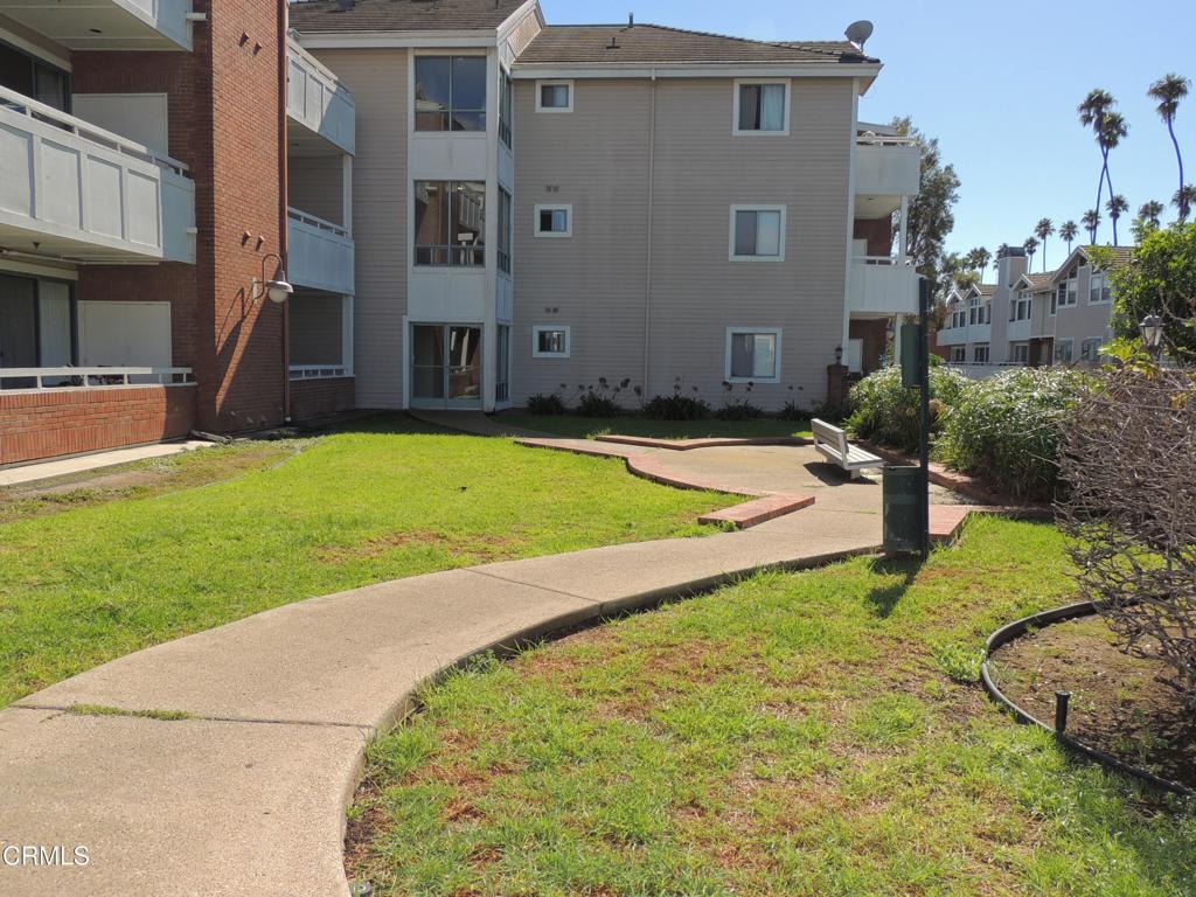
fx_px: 967
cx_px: 598
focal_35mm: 28
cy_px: 448
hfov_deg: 63.4
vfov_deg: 49.7
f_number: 3.1
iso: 100
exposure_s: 1/1000
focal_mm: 4.9
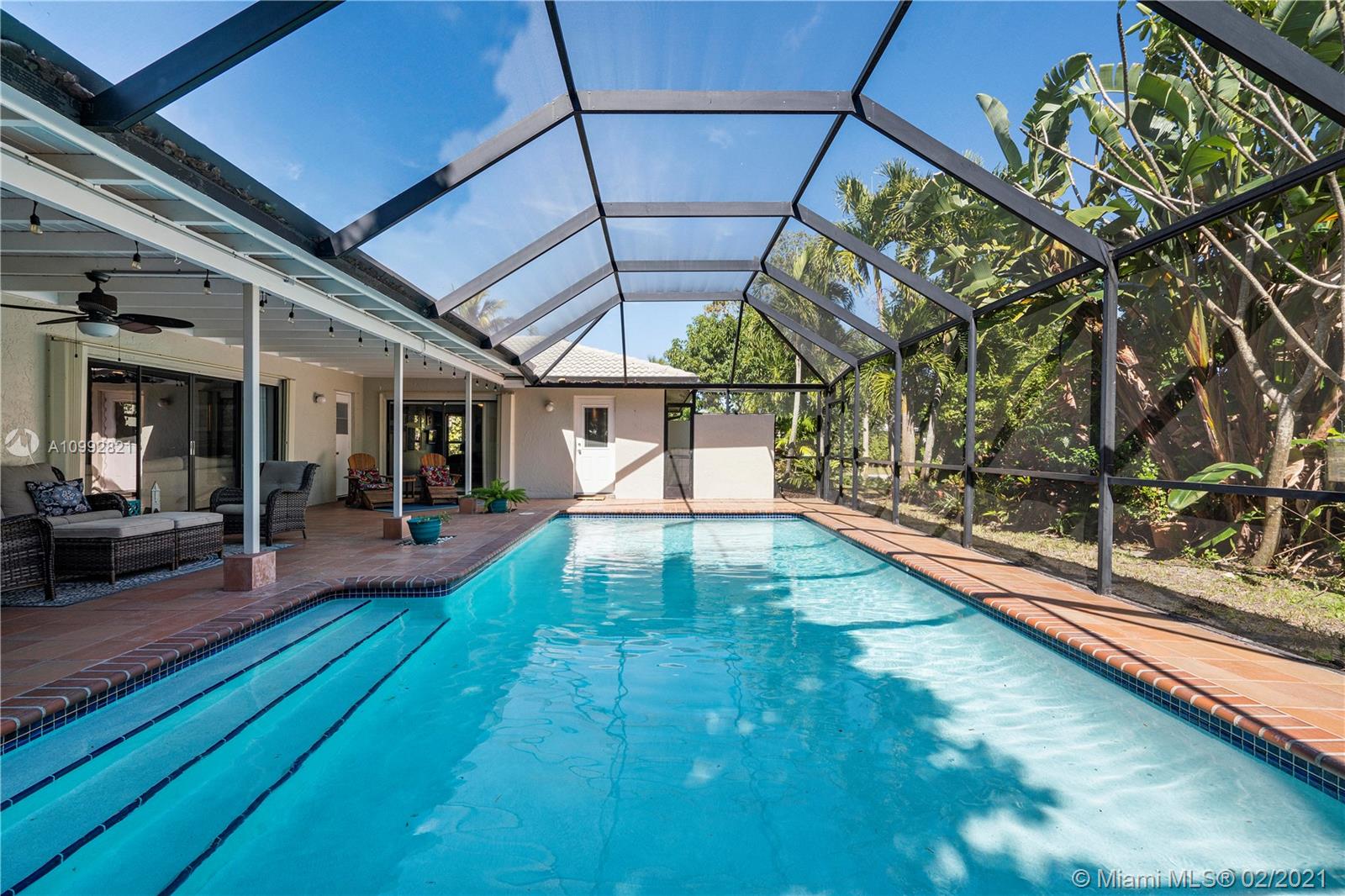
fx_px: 598
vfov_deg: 73.7
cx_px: 672
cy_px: 448
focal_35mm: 16
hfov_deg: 96.7
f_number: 9.5
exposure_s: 1/250
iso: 320
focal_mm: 16
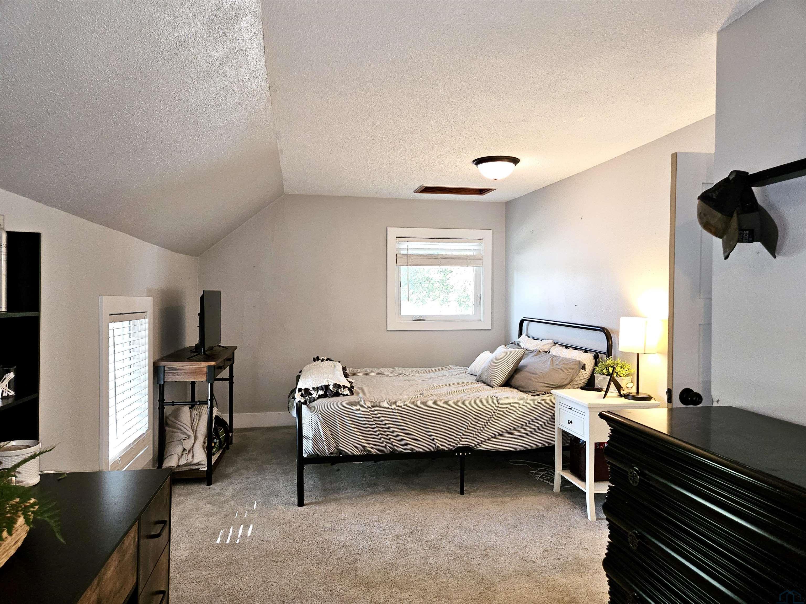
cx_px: 403
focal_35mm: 23
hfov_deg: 73.9
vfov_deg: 58.9
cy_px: 302
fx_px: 536
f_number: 1.8
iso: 100
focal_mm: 5.4
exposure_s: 1/30
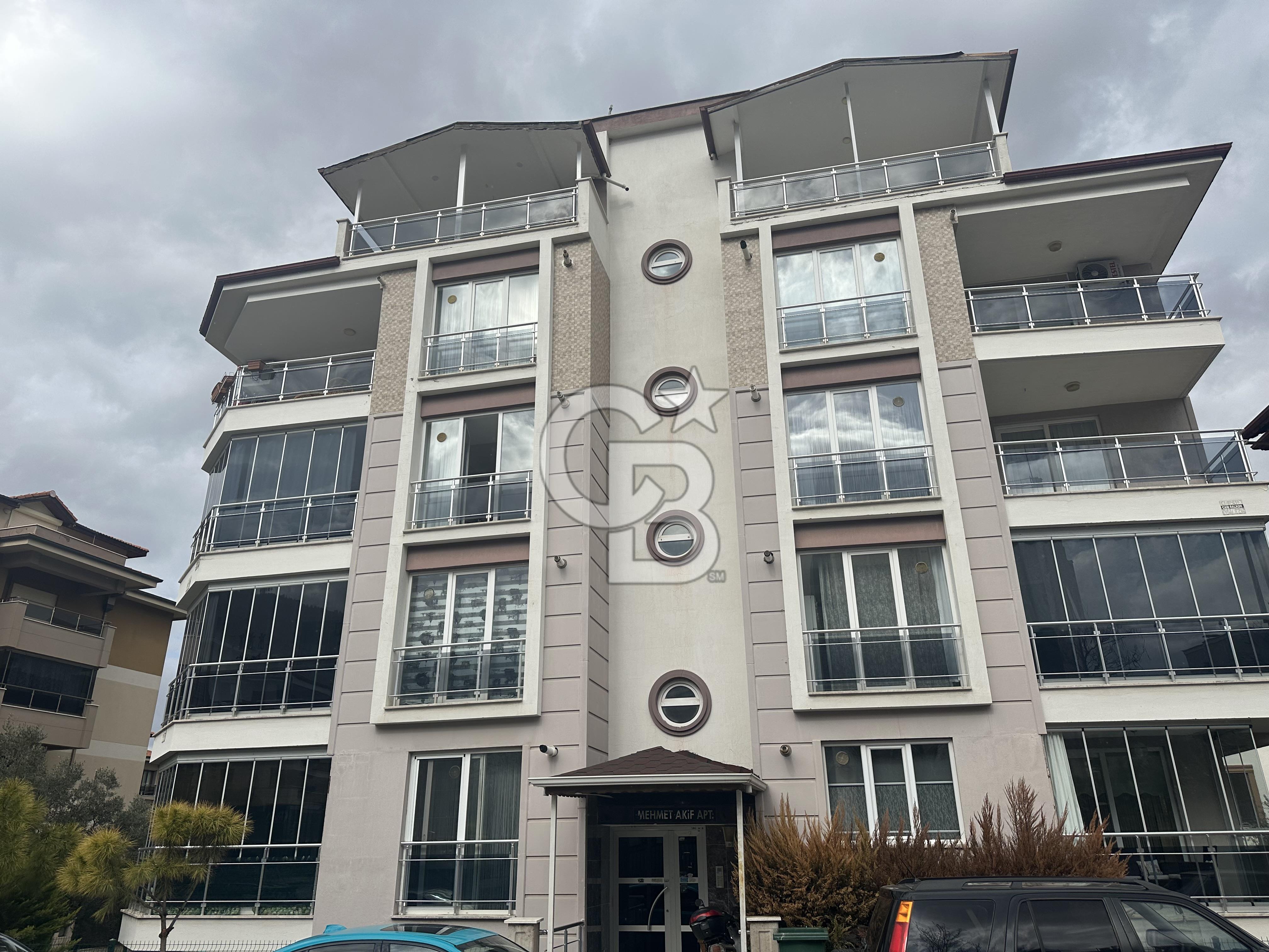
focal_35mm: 24
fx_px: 880
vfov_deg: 56.8
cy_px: 476
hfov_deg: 71.6
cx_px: 634
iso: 80
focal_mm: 6.86
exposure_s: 1/7042
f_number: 1.78
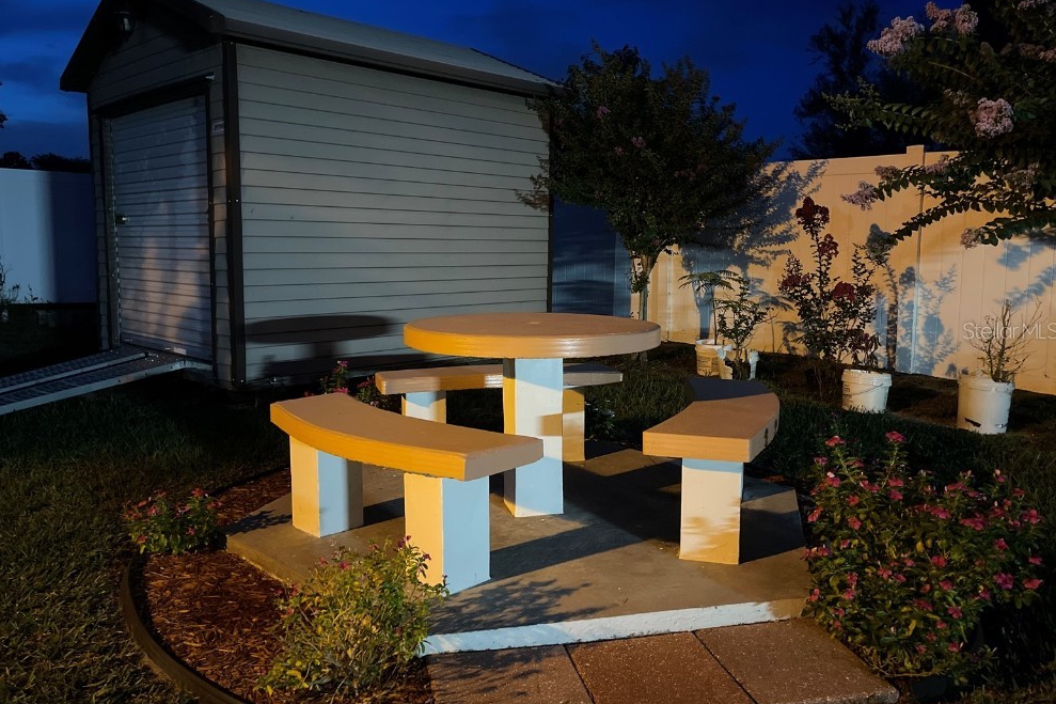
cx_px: 517
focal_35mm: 28
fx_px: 821
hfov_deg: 65.5
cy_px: 330
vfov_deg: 46.4
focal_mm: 5.1
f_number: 1.6
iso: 1000
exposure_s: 1/20
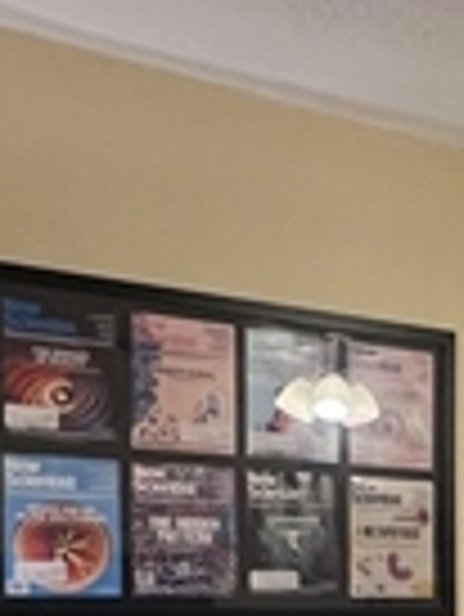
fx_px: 1303
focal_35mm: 73
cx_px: 842
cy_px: 661
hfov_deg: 16.7
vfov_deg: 25.0
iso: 400
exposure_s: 1/60
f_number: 1.8
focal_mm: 1.57
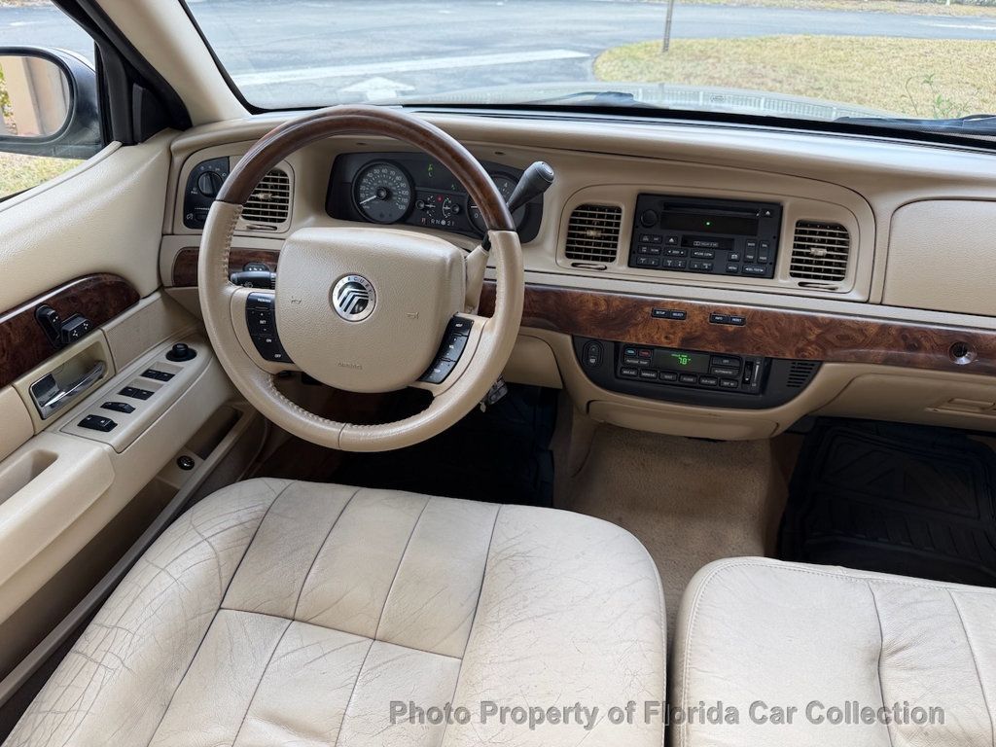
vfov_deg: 56.8
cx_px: 498
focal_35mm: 24
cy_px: 374
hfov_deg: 71.6
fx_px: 691
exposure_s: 1/196
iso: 80
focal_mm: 6.76
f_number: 1.78
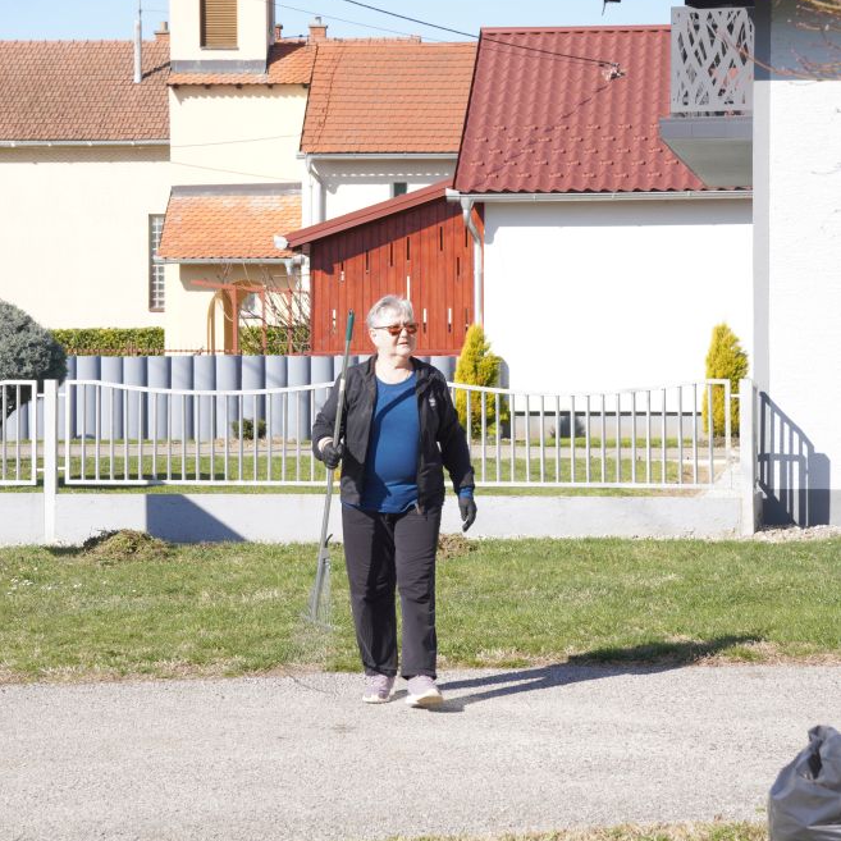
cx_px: 420
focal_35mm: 96
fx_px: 2639
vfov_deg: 18.1
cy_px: 328
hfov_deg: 18.1
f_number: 6.3
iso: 100
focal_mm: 50
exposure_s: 1/200
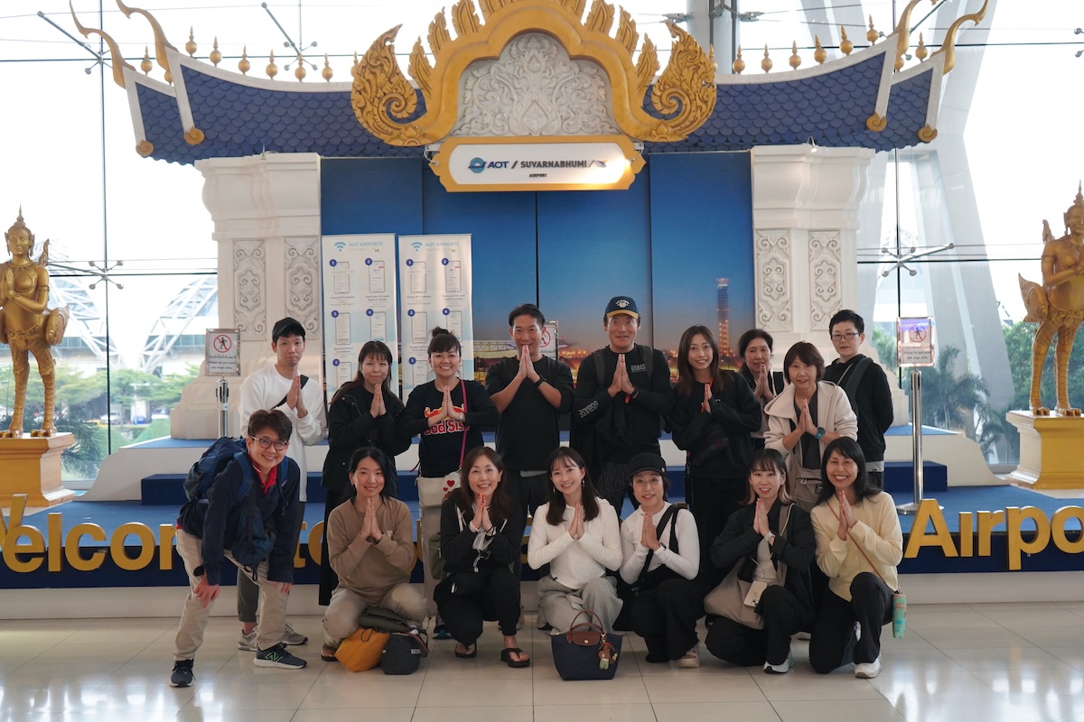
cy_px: 361
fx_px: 1385
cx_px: 542
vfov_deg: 29.2
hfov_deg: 42.7
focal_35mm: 46
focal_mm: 46
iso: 4000
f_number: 4.5
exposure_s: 1/160
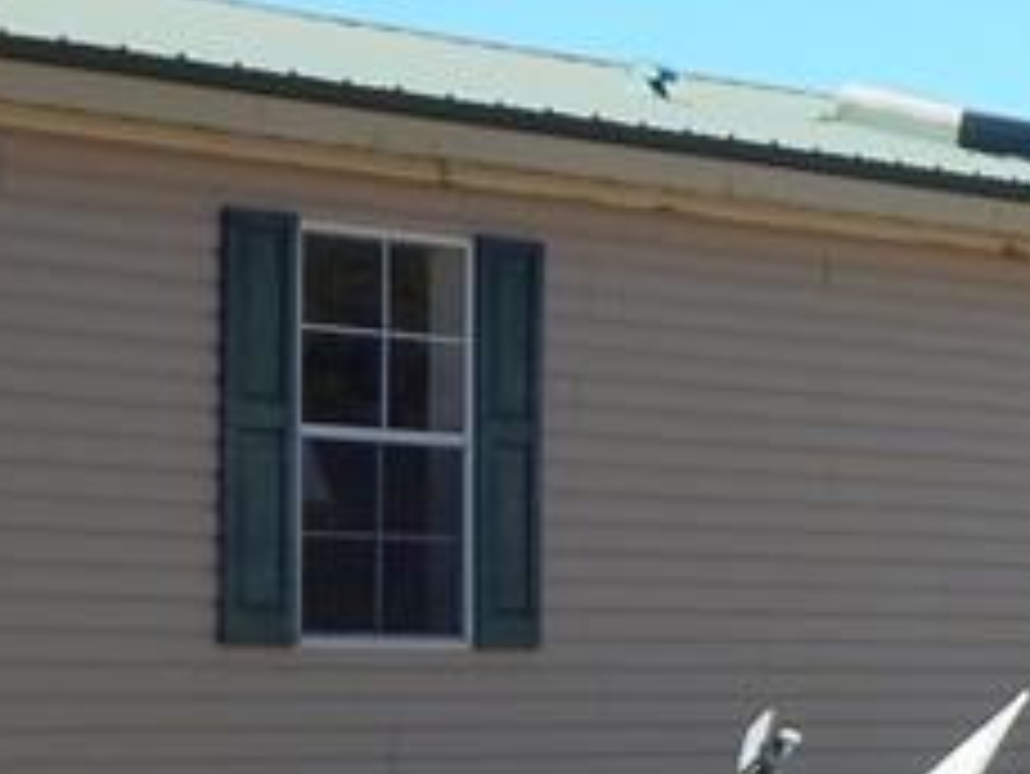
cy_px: 428
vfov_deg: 8.7
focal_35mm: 170
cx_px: 2172
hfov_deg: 10.5
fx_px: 5061
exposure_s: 1/800
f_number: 3.4
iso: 125
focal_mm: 6.8
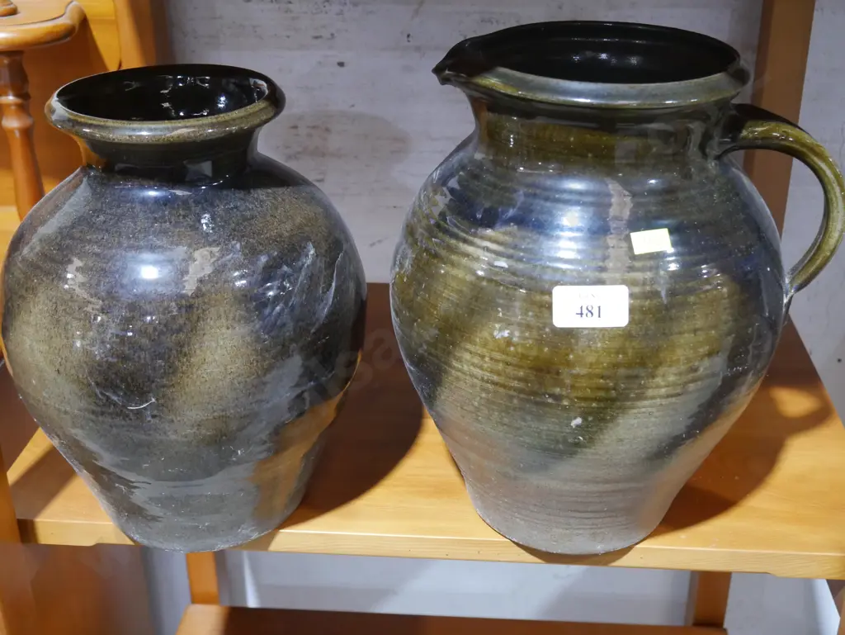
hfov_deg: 41.2
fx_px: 1123
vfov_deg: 31.5
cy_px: 318
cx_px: 422
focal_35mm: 46
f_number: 5.1
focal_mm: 23
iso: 2500
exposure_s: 1/60
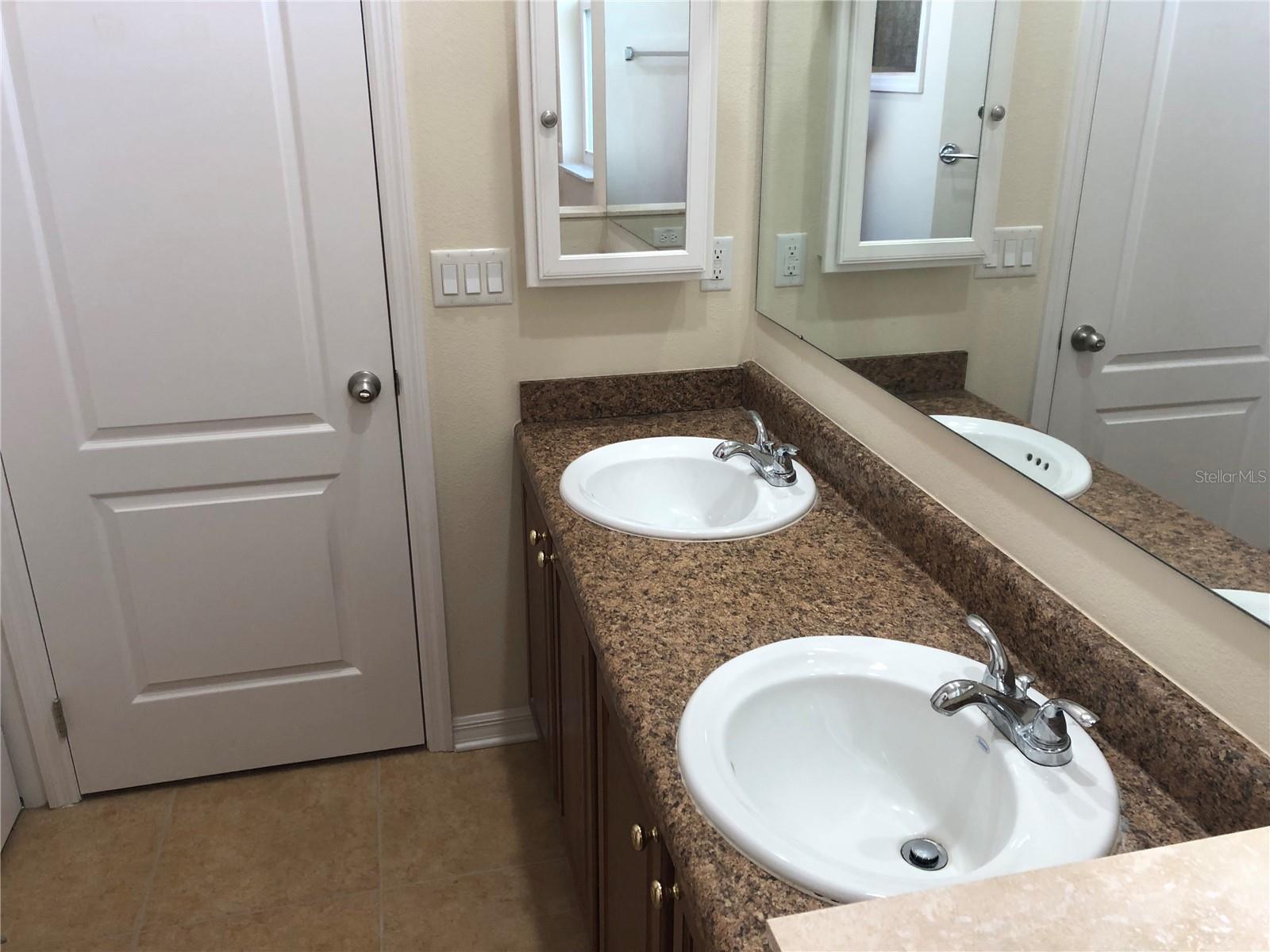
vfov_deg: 49.7
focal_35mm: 28
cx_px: 635
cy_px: 476
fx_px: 1027
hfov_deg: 63.4
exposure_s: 1/30
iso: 25
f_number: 1.8
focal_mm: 4
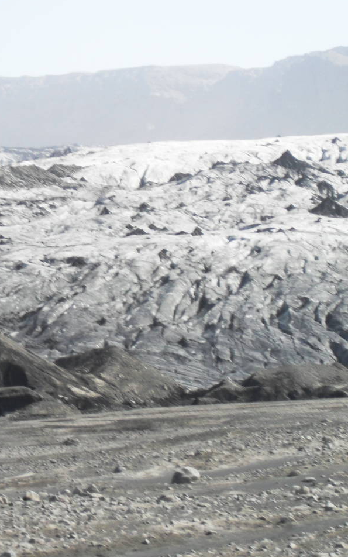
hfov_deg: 7.0
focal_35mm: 187
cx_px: 95
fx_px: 2838
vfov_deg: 11.2
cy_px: 333
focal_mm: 18.9
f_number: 5.8
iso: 100
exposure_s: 1/250
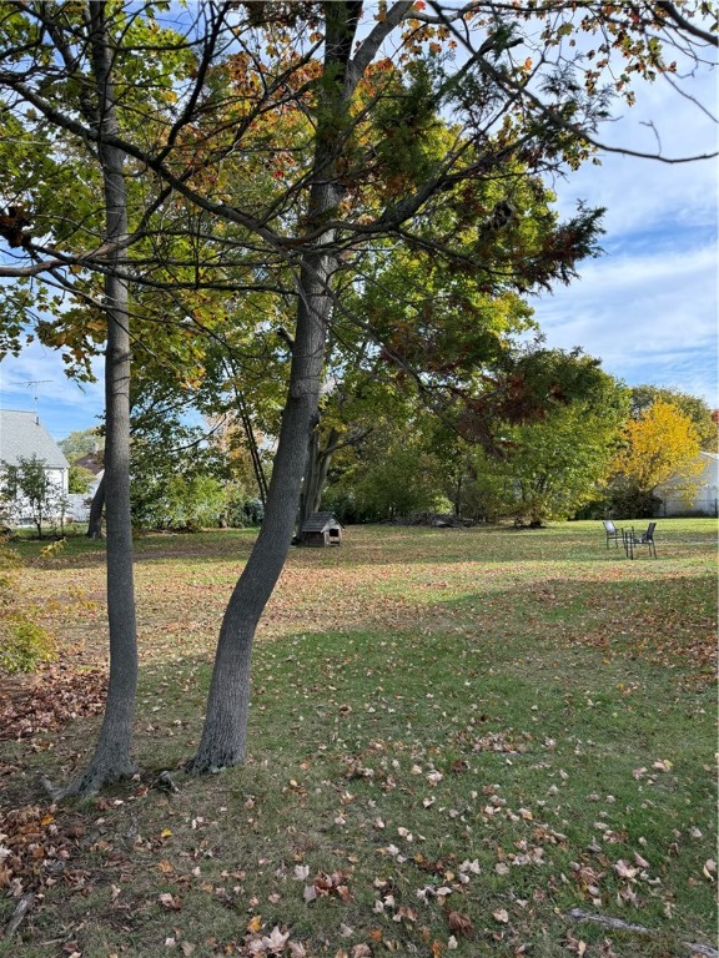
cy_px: 479
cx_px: 360
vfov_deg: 71.6
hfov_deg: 56.8
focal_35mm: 24
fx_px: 665
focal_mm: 6.76
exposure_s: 1/1271
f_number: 1.78
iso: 100
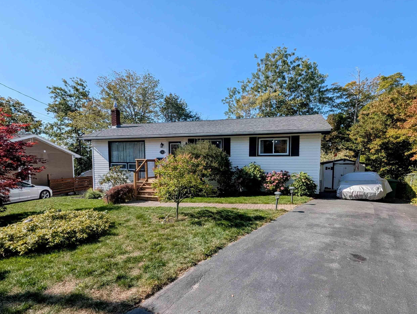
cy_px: 178
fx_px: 193
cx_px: 217
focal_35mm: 16
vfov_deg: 77.9
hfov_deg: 94.4
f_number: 2.2
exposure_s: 1/1562
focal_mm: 1.95
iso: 47
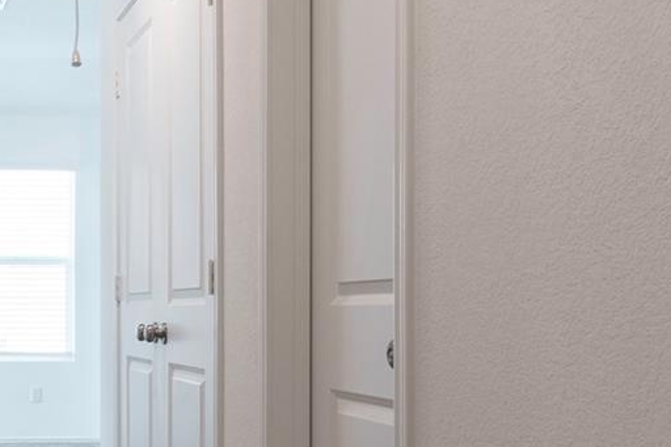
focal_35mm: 60
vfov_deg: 22.4
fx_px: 1118
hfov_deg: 30.3
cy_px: 333
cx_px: -46
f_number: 11
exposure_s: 1/20
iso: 100
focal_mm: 10
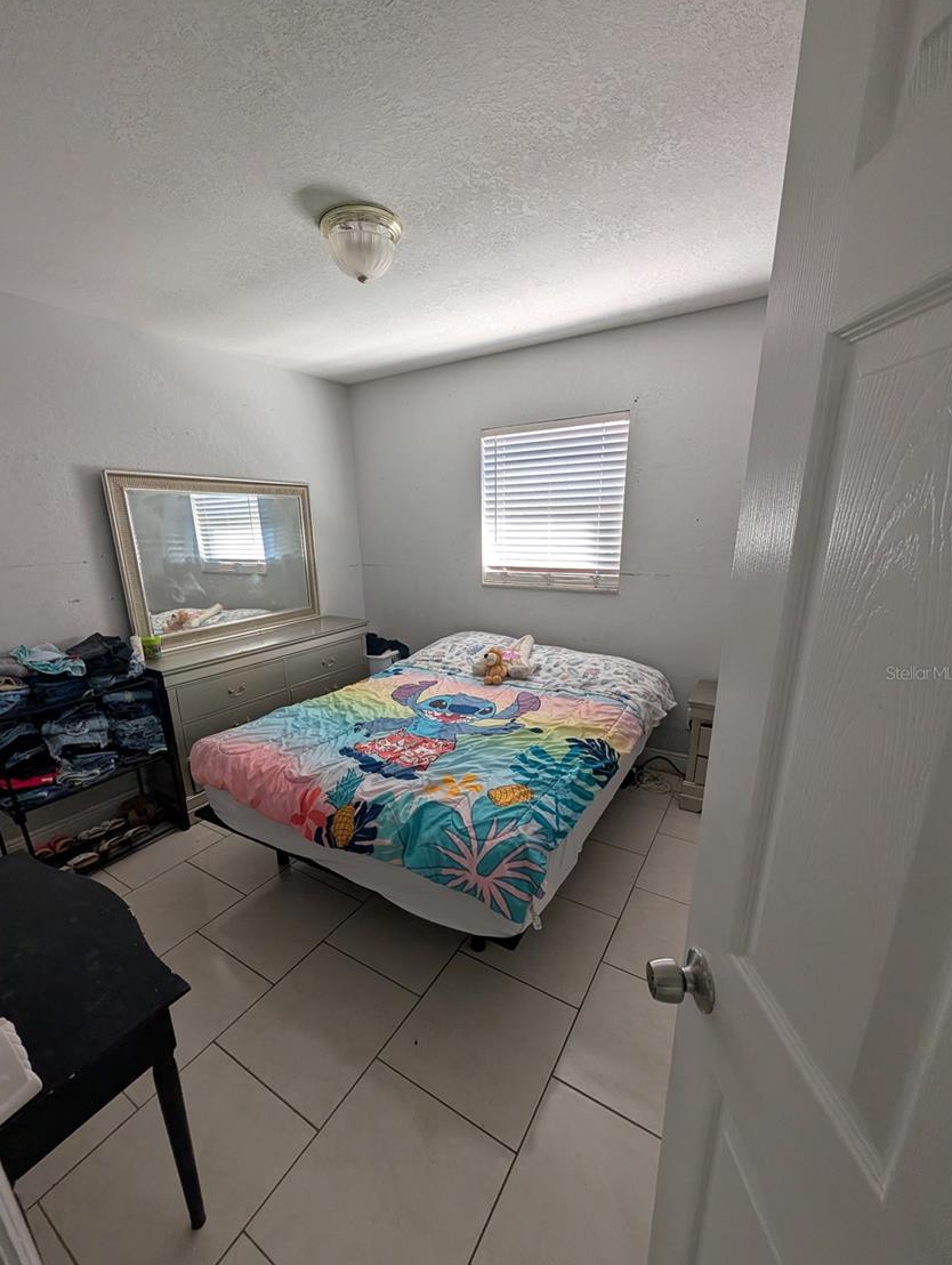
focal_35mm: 13
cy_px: 672
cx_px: 451
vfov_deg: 106.0
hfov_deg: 90.0
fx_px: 476
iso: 63
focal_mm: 2.02
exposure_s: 1/120
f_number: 1.7
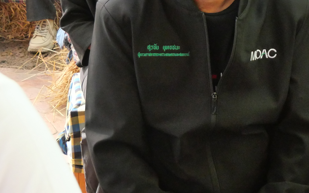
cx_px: 292
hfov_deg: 18.7
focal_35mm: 109
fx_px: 918
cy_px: 5
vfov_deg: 11.9
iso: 3200
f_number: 4.2
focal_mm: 22
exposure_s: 1/250
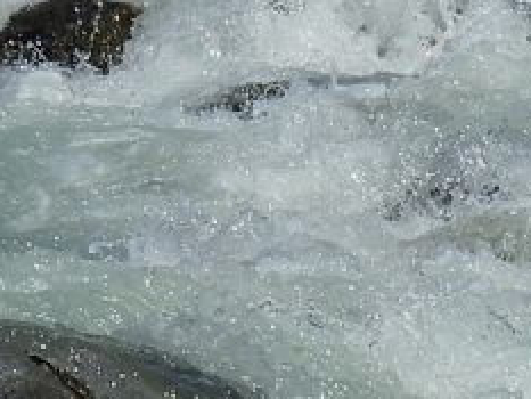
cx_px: 727
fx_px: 14304
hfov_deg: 2.1
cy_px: 581
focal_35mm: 932
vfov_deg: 1.6
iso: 100
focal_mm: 30.3
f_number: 5.6
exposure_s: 1/1600
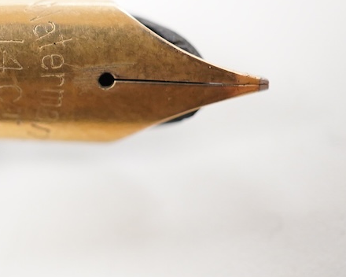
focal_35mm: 108
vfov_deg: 14.2
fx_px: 1106
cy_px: 77
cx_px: -35
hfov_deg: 17.2
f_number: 5
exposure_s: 1/200
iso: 2500
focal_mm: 30
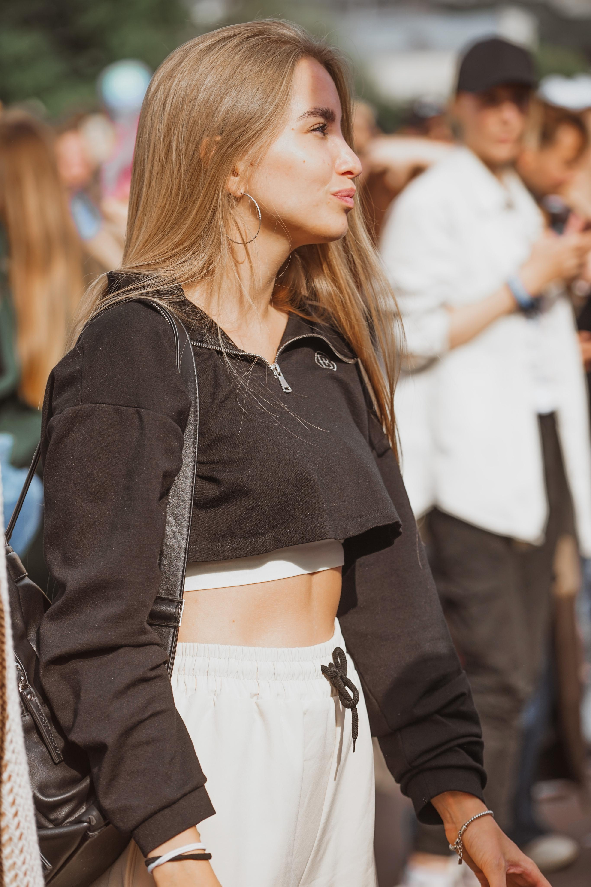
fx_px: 3423
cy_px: 444
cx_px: 296
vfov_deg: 14.8
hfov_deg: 9.9
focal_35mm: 139
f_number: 4.5
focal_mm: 139
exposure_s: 1/400
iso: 100
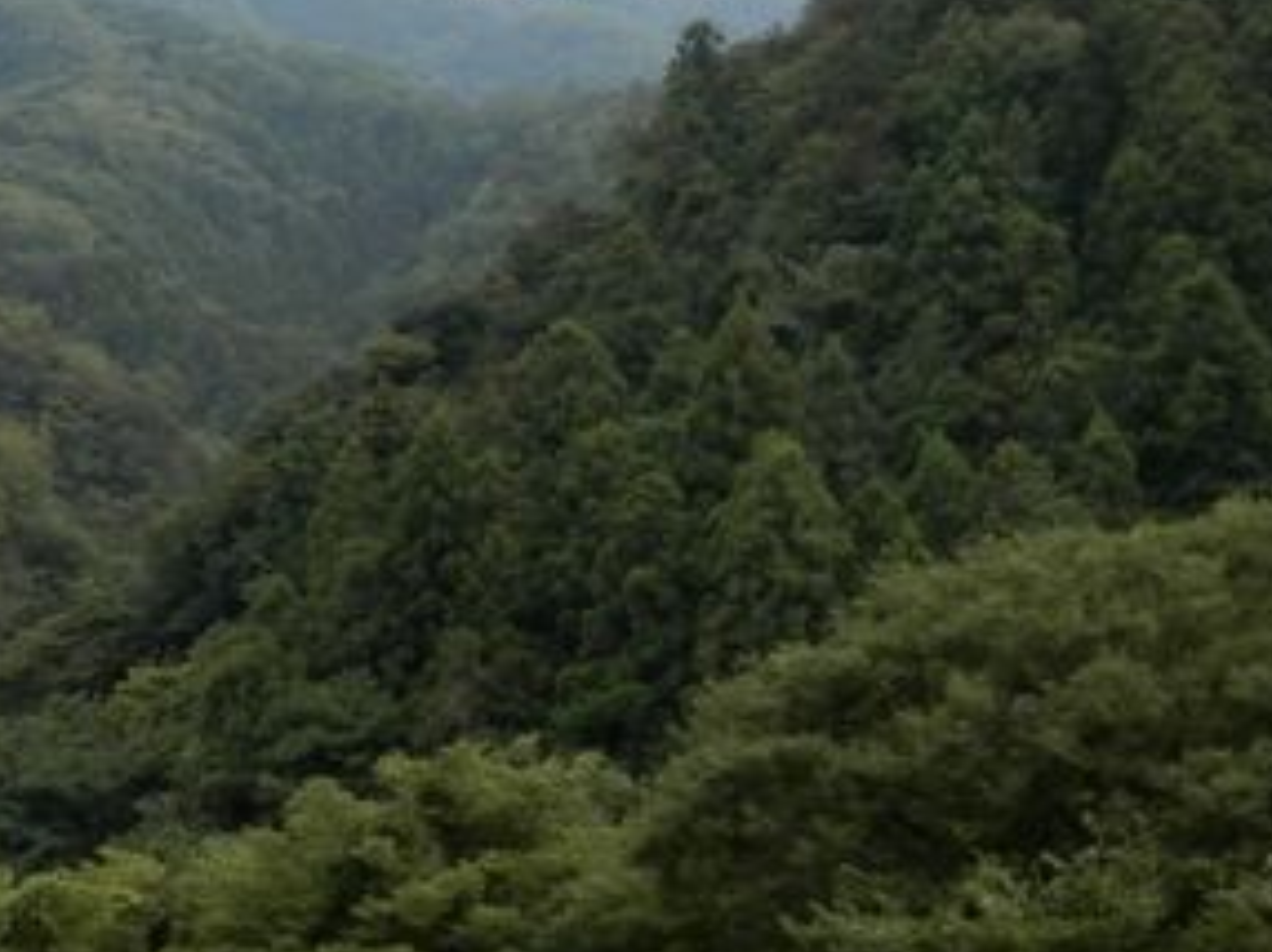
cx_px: -120
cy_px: 734
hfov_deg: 17.0
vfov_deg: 13.2
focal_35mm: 112
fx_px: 4112
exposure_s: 1/200
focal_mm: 7.3
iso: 80
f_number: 3.7
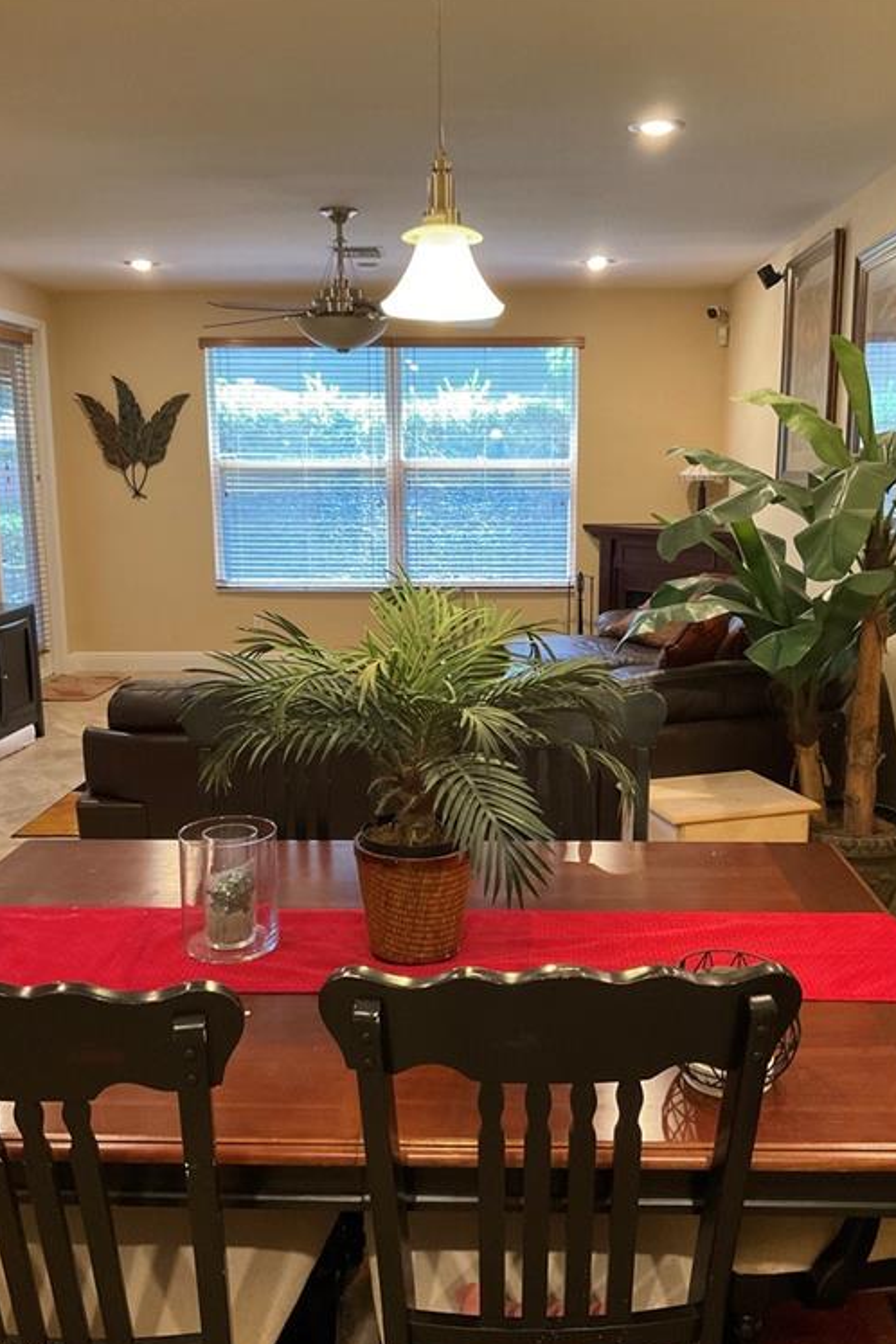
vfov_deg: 60.3
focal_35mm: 31
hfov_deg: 42.3
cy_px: 678
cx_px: 484
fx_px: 1157
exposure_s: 1/40
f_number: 1.8
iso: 200
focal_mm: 3
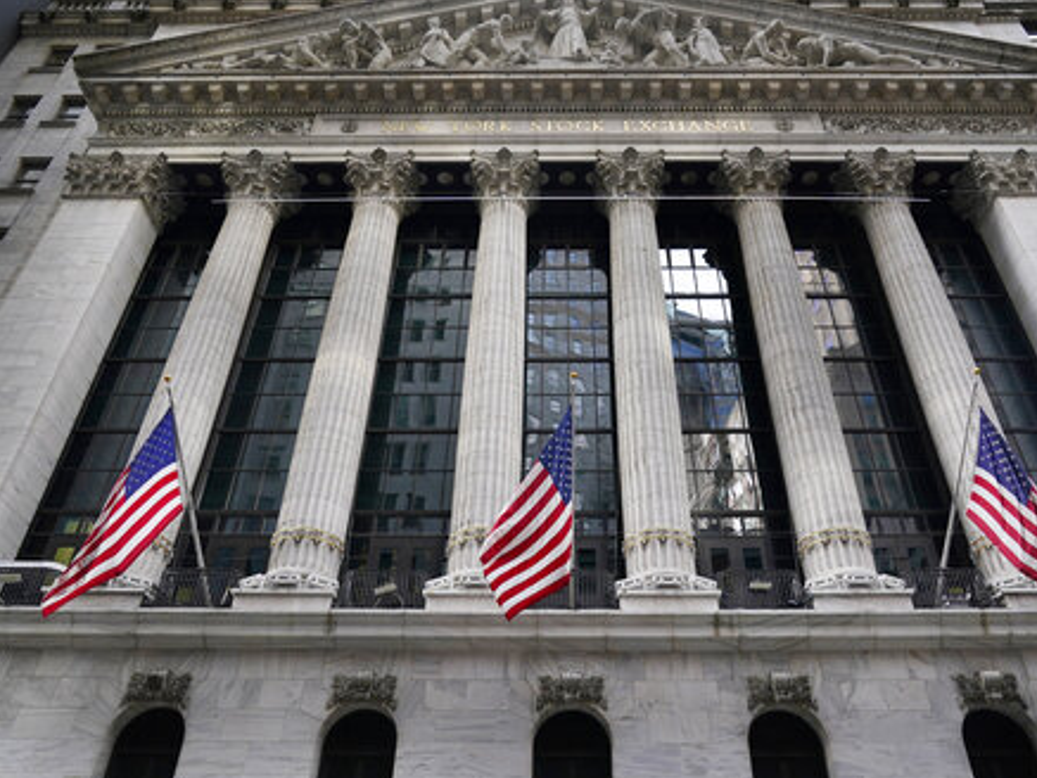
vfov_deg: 51.4
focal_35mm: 27
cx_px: 567
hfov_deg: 65.2
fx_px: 809
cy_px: 383
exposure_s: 1/400
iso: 800
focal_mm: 24
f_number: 5.6
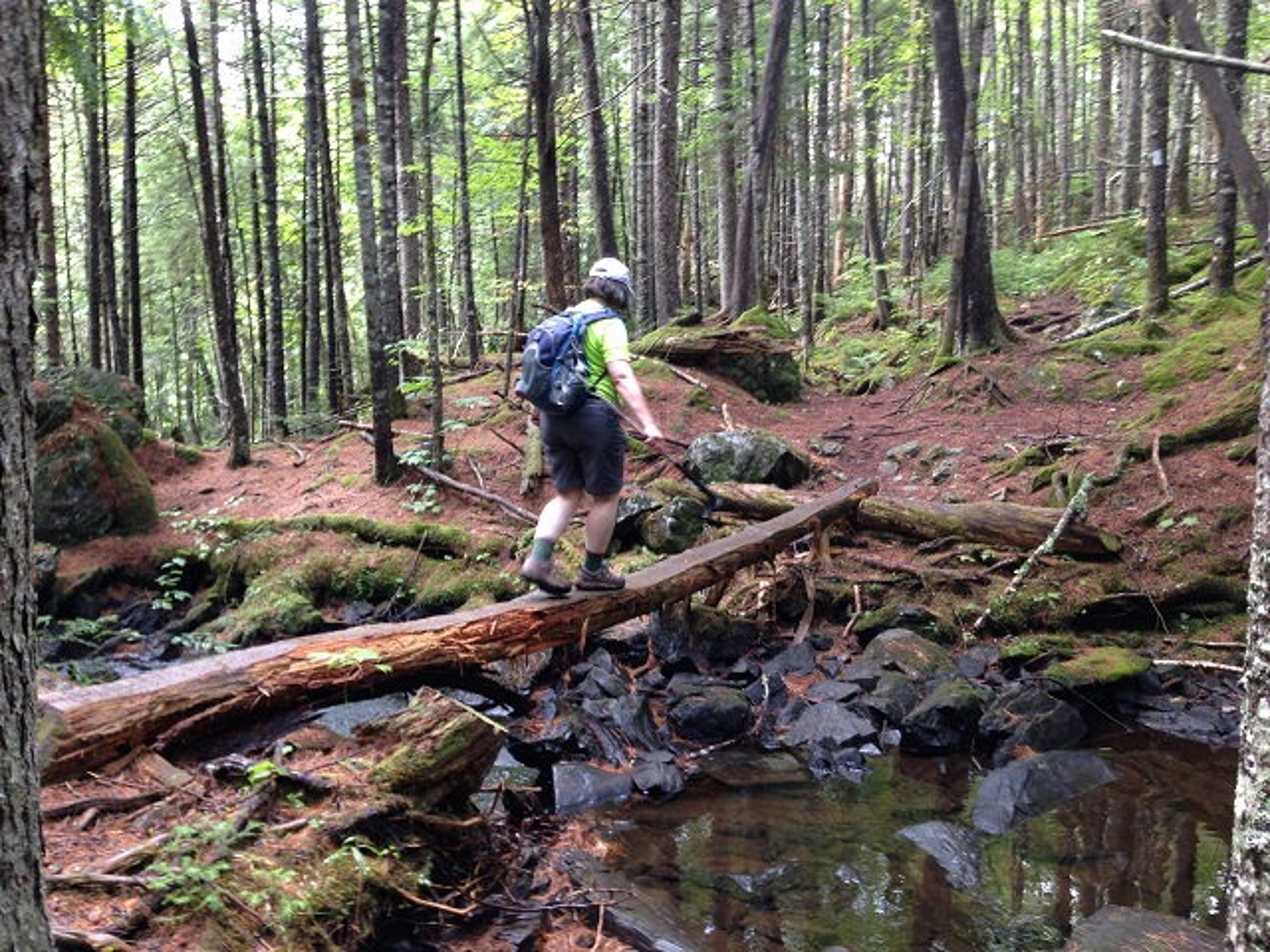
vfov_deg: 42.9
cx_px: 635
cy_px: 476
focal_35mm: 33
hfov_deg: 55.4
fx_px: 1211
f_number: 2.4
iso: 80
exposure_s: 1/20
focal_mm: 4.12
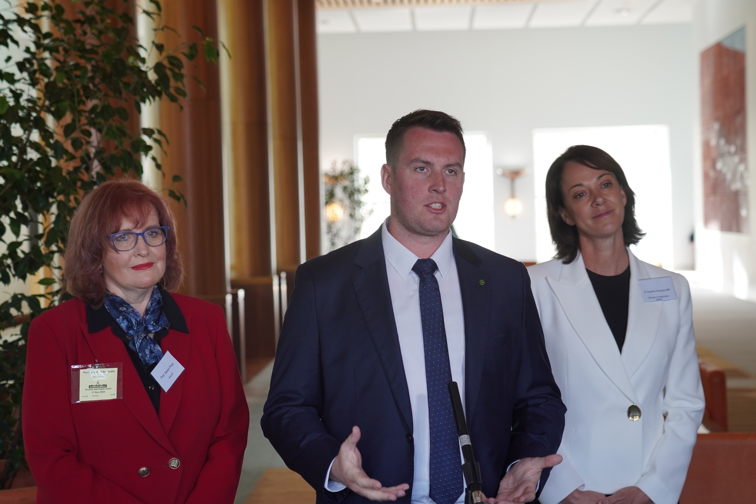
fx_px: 1858
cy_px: 252
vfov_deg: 15.4
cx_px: 378
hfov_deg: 23.0
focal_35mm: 88
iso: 250
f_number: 4
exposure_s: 1/100
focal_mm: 59
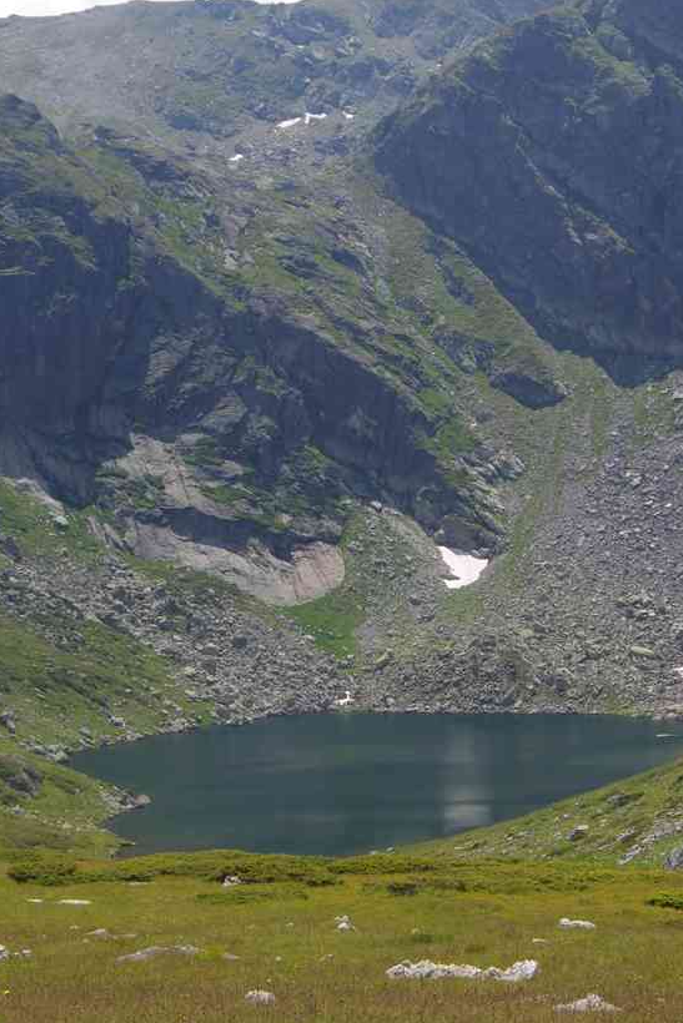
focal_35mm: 106
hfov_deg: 12.9
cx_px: 411
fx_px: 3015
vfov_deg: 19.3
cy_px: 460
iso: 200
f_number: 10
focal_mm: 57.5
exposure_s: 1/100
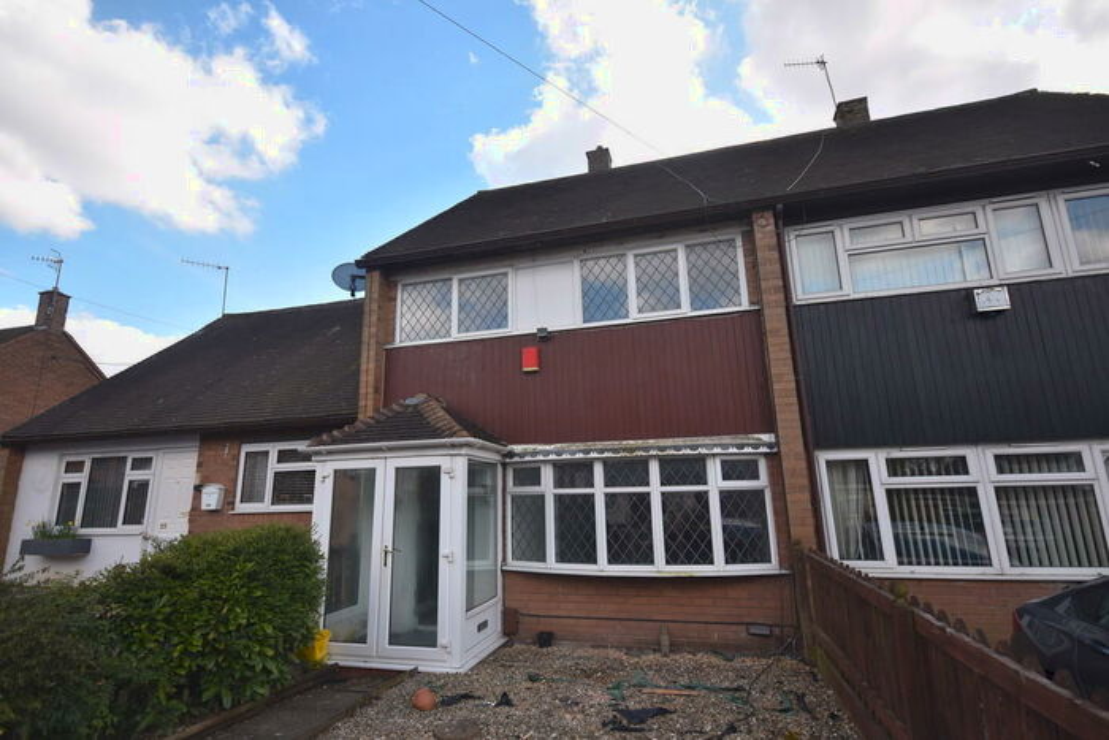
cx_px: 554
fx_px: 555
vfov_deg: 67.4
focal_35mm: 18
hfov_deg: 90.0
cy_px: 370
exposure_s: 1/200
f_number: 5.6
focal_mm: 12
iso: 100
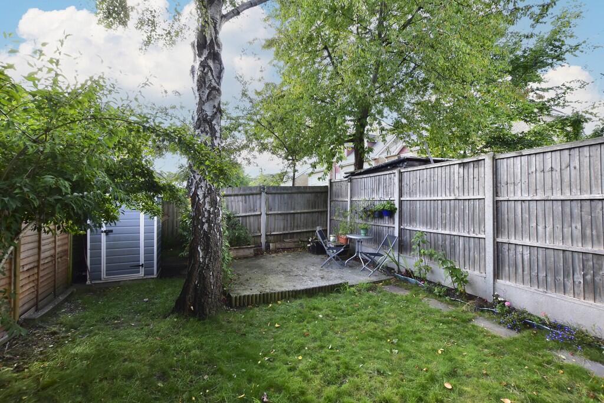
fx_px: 252
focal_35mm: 15
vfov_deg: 77.3
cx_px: 302
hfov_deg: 100.4
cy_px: 202
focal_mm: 10
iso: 640
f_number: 8
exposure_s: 1/100
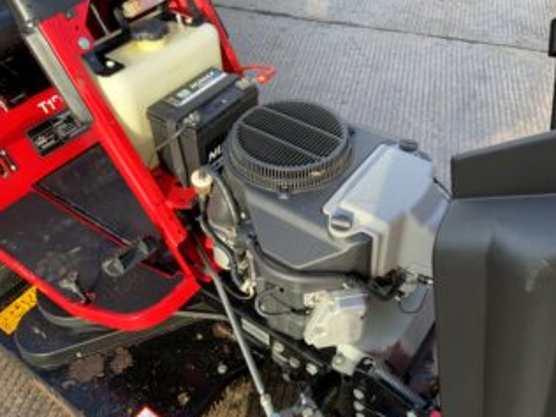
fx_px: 530
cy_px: 188
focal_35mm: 33
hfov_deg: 55.3
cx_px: 297
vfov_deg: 42.9
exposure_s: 1/177
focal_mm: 3
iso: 16
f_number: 1.8
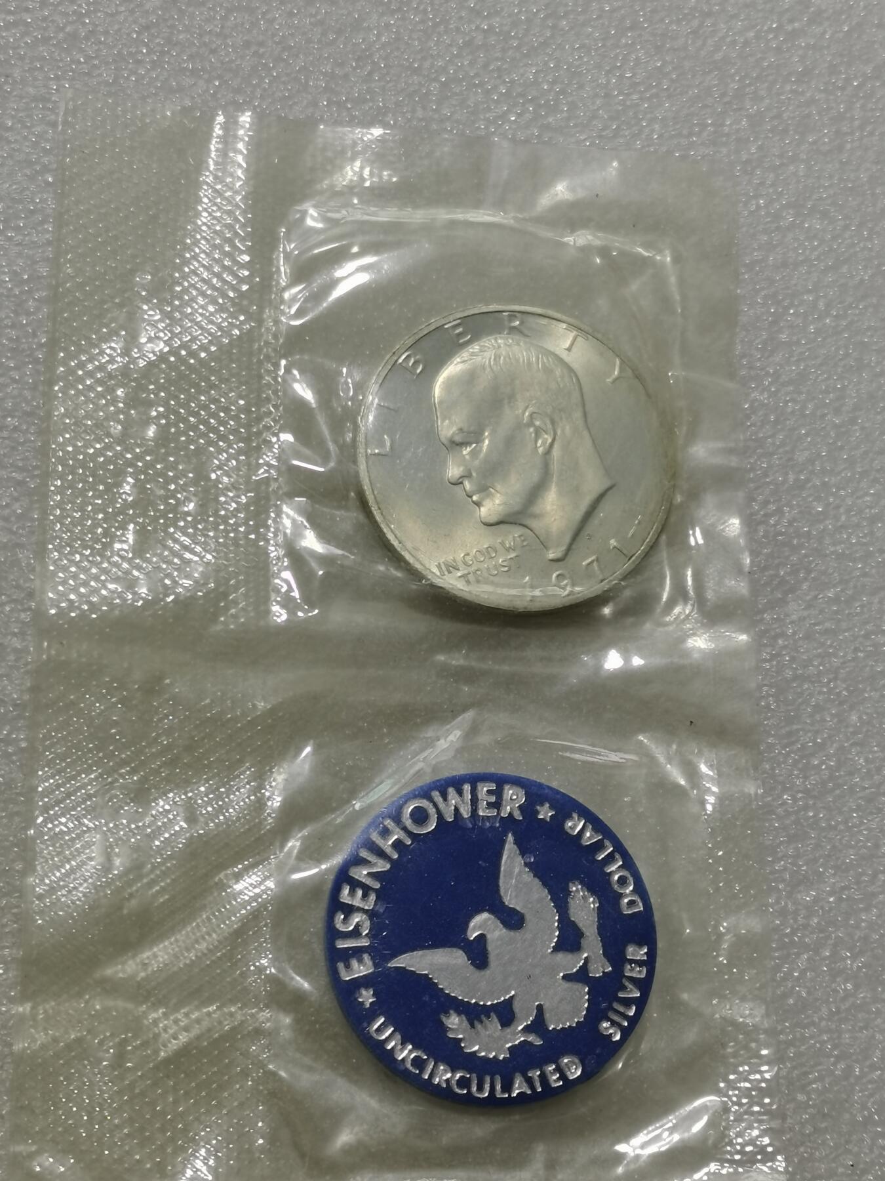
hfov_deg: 20.2
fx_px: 2488
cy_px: 590
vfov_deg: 26.7
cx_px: 442
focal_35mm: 73
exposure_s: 1/157
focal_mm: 5.58
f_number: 1.8
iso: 50
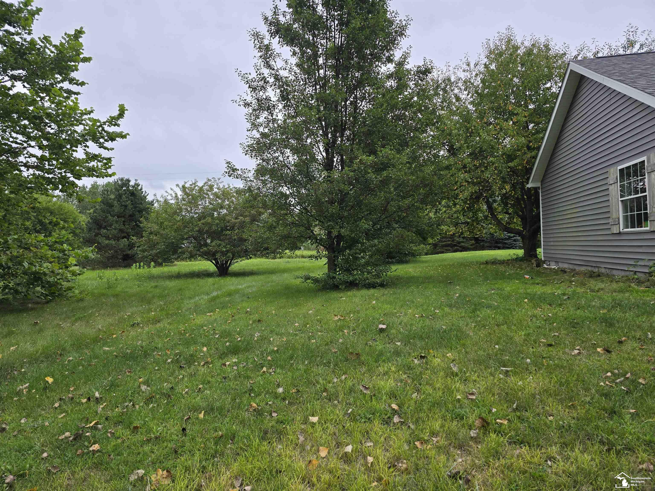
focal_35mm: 23
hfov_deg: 73.9
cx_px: 328
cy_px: 246
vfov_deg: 58.9
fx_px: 435
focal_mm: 6.3
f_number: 1.7
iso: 16
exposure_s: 1/180
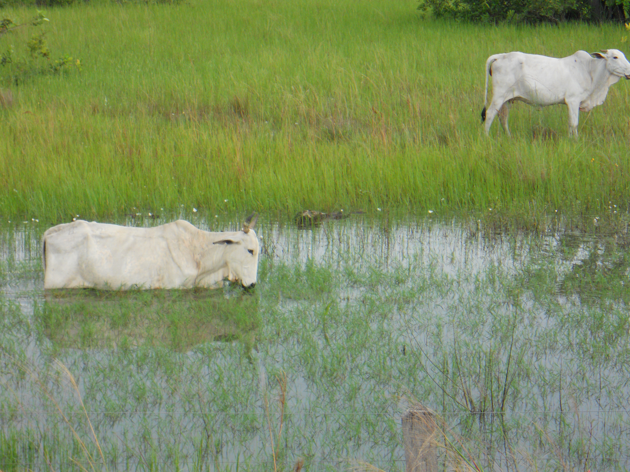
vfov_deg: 10.6
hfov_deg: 14.1
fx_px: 2548
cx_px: 315
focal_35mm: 140
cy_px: 236
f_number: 6.6
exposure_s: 1/125
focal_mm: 25
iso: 125
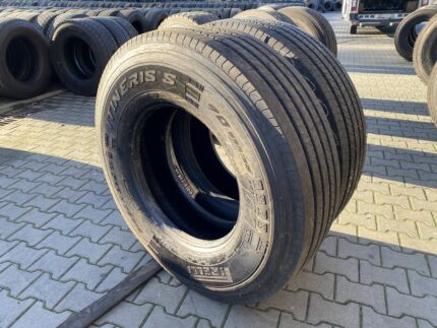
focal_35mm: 26
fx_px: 328
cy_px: 164
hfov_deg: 67.3
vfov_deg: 53.1
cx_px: 218
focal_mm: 4.25
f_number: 1.8
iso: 32
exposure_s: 1/220
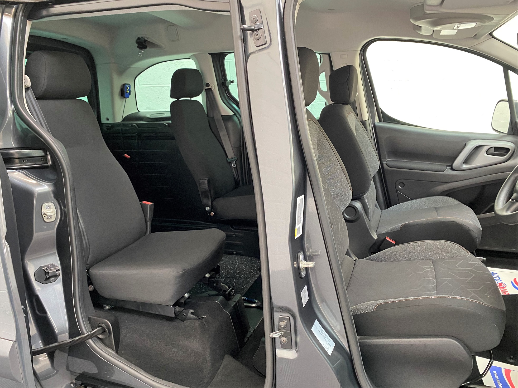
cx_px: 259
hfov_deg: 67.3
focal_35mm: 26
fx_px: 389
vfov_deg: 53.1
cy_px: 194
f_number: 1.8
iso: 320
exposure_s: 1/50
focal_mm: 4.25
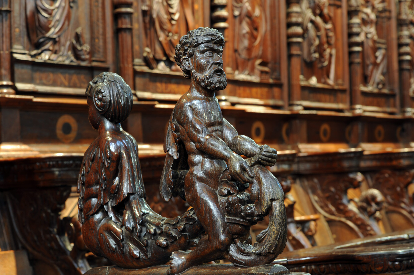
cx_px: 207
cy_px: 138
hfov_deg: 28.9
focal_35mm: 70
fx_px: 804
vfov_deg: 19.4
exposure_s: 6
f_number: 7.1
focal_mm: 70
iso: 200
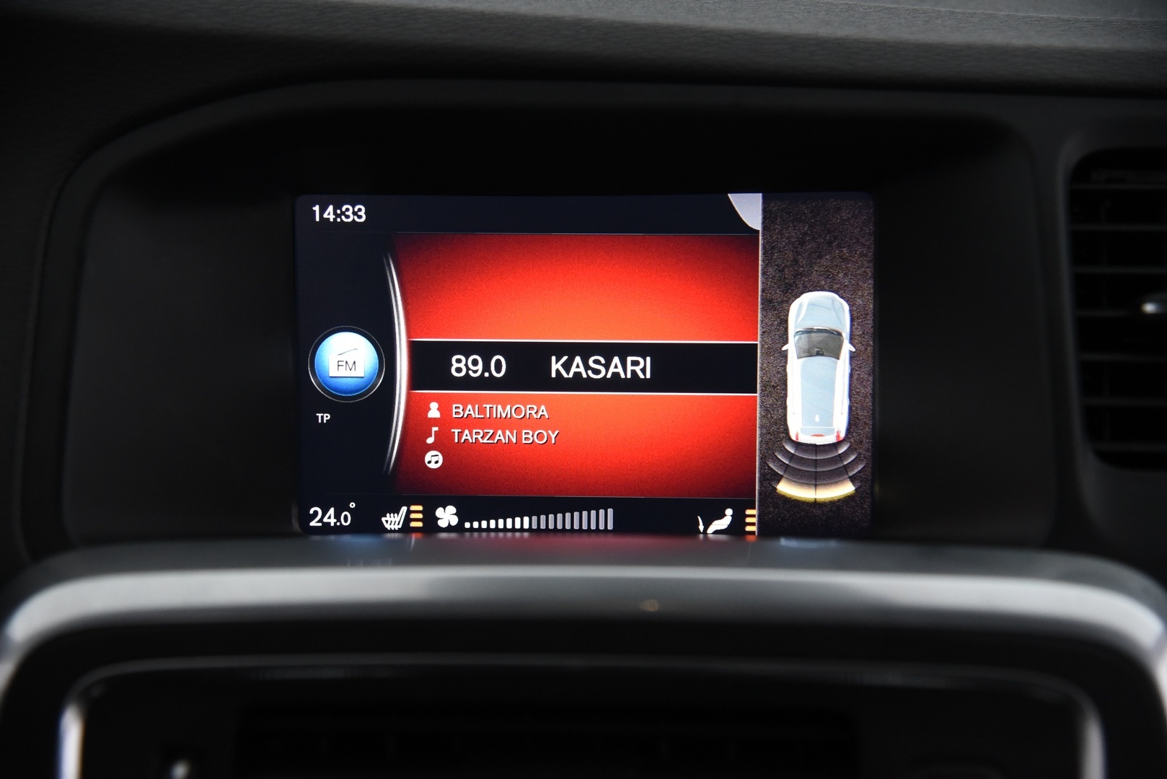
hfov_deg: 30.9
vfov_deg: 20.9
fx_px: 2108
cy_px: 390
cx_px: 584
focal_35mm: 65
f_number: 4
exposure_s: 1/80
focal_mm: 65
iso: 4000
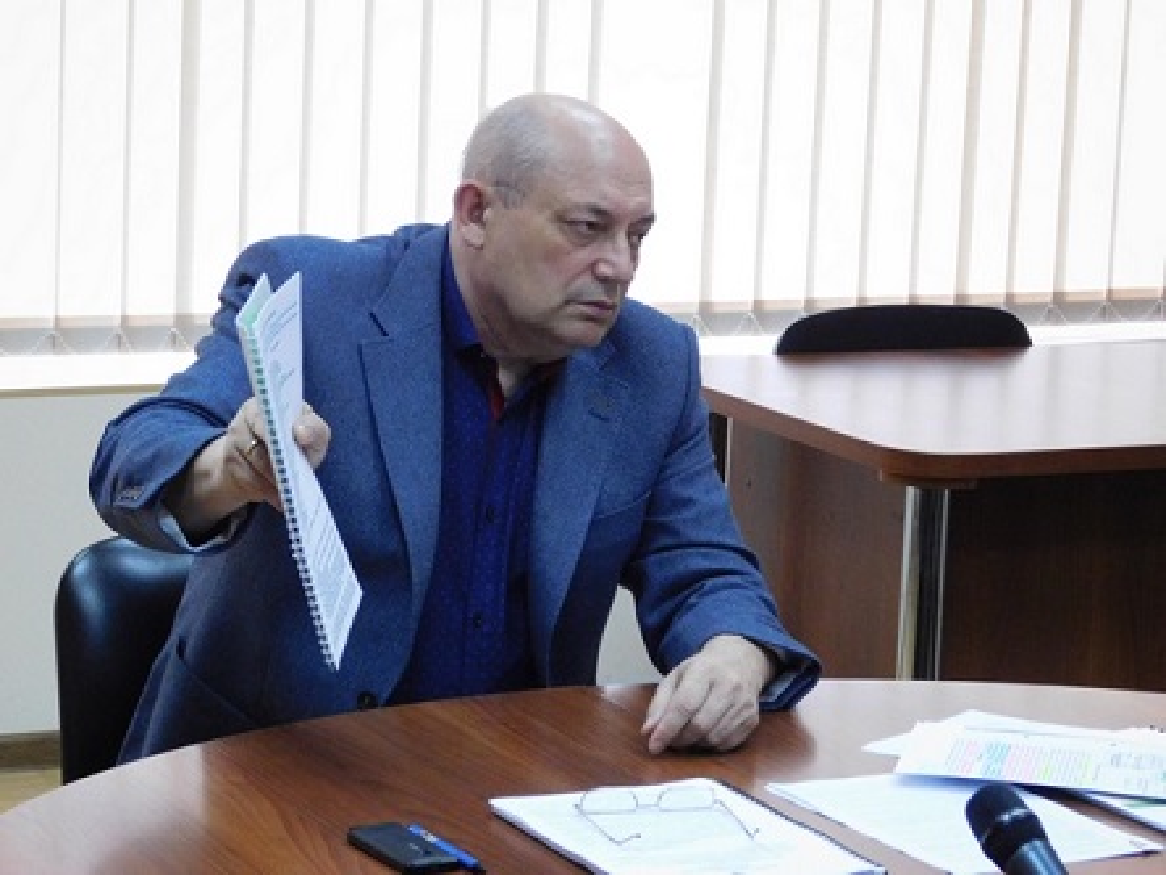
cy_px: 438
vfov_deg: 12.9
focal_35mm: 115
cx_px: 583
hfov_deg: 17.1
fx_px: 3874
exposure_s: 1/40
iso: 800
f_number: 4.8
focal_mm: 20.3
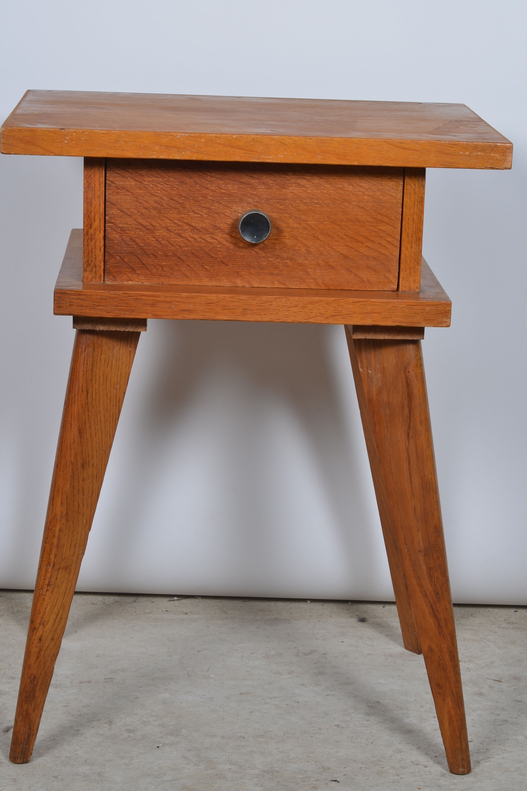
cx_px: 245
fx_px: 1932
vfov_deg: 23.1
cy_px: 371
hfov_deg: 15.5
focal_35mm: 88
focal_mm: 50
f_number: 11
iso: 100
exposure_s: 1/125
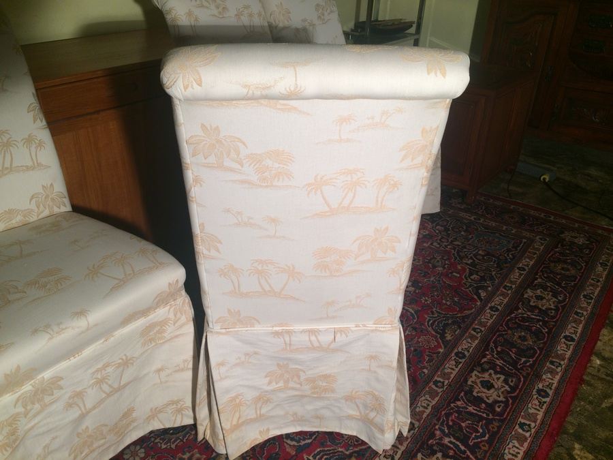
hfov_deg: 60.0
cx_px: 306
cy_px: 230
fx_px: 531
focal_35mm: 30
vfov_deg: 46.8
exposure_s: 1/60
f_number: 2.2
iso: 40
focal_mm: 4.12
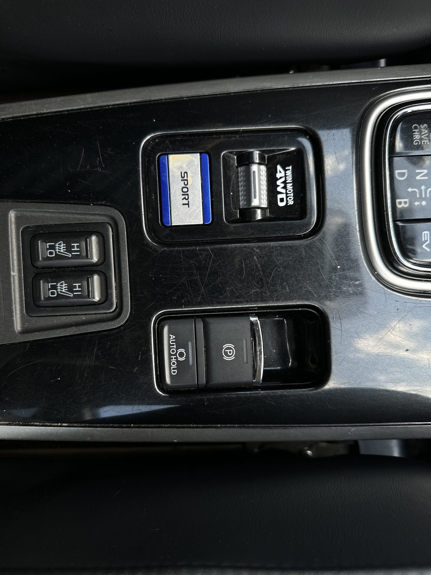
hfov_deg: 56.8
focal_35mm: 24
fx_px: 398
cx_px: 216
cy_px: 288
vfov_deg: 71.6
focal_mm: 6.86
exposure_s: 1/183
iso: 64
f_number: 1.78
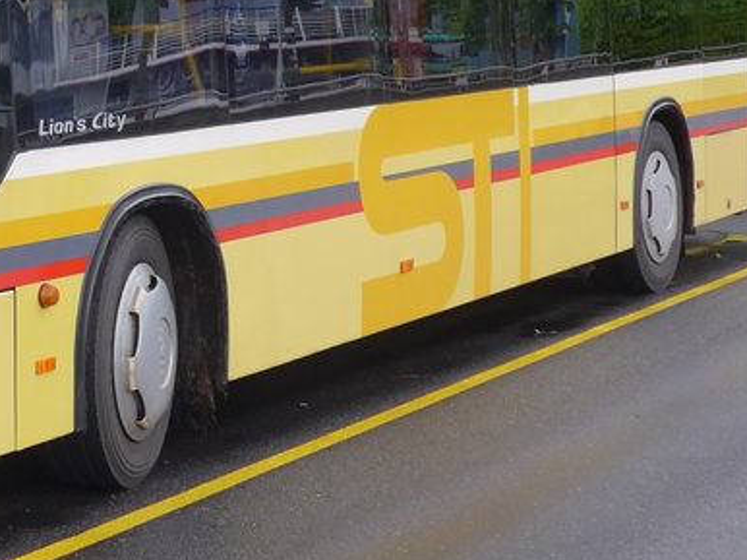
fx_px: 2415
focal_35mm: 112
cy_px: -33
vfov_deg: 13.0
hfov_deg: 16.8
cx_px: -147
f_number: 2.8
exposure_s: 1/200
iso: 80
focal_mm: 7.5
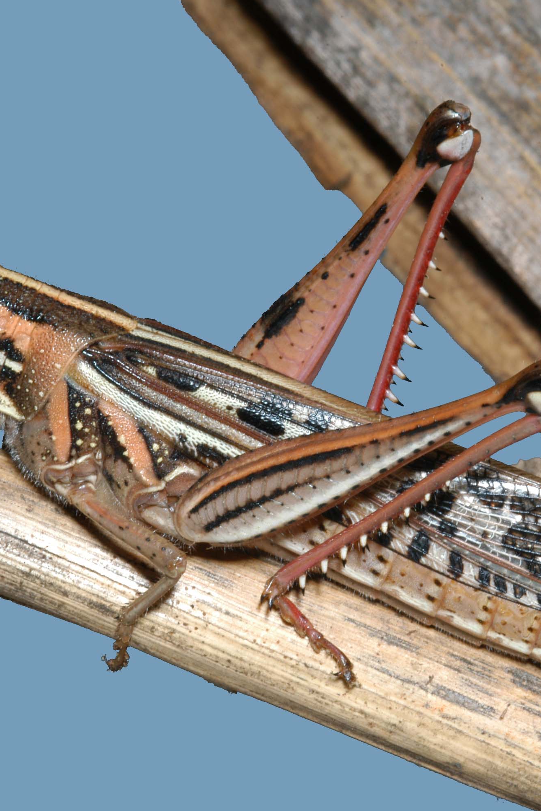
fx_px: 5360
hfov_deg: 5.8
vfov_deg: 8.7
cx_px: 312
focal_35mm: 238
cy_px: 406
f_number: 32
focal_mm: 105
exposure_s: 1/180
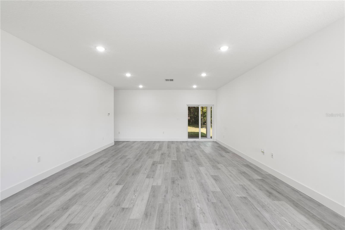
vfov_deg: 77.3
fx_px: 144
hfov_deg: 100.4
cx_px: 172
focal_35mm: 15
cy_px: 115
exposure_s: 1/3
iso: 320
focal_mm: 10
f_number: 14
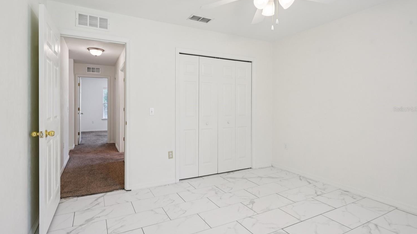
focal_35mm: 18
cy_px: 109
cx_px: 194
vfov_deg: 61.0
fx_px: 199
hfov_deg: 92.5
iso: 400
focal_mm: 16
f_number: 8
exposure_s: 1/20
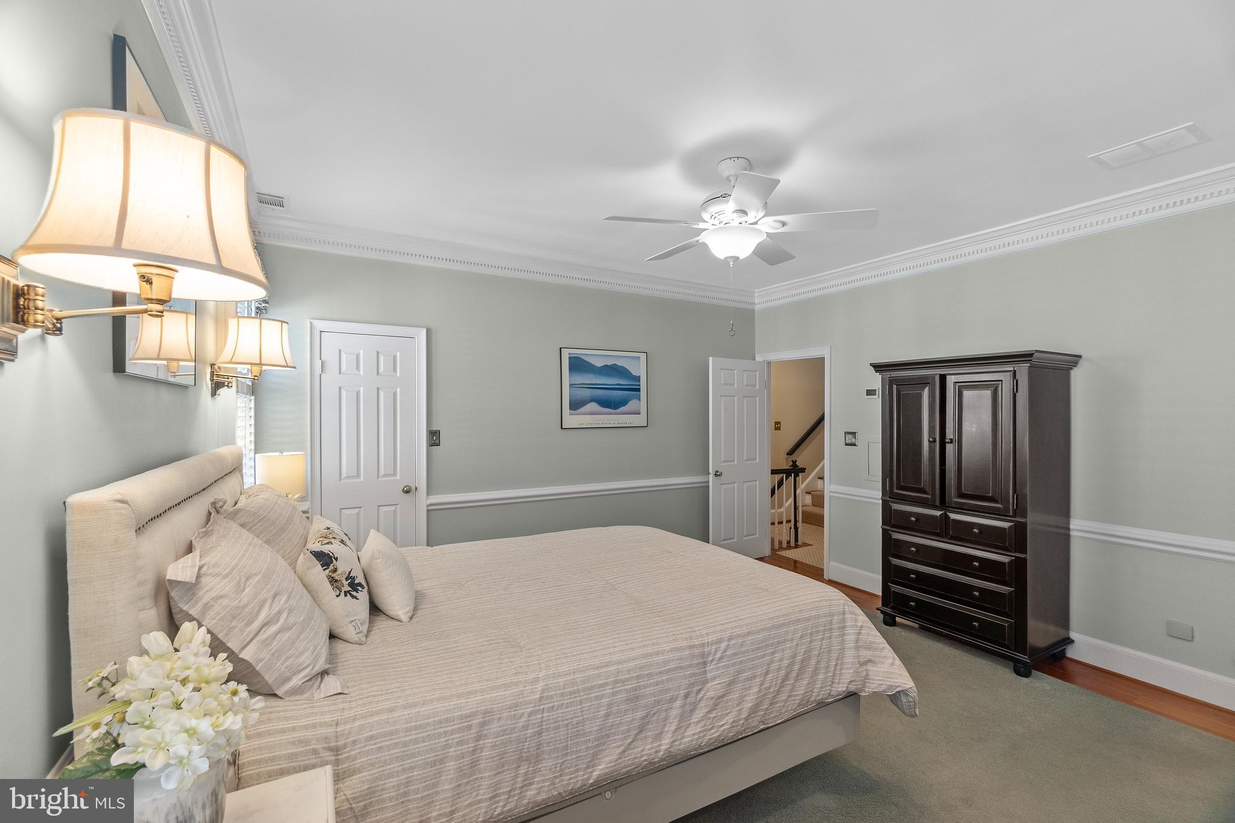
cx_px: 618
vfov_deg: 77.3
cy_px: 412
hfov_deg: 100.4
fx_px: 515
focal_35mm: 15
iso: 500
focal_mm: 10
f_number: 8
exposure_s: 1/2
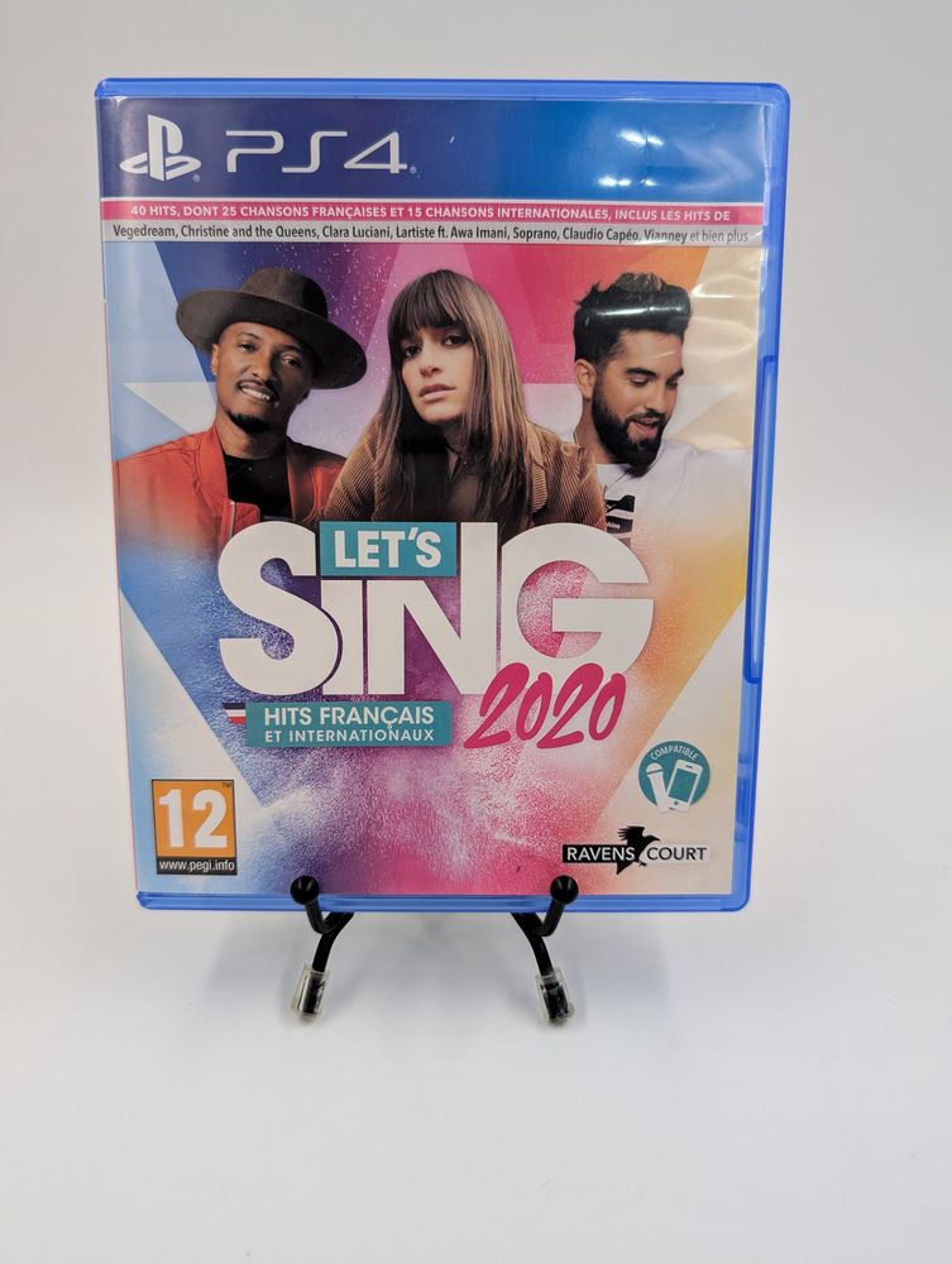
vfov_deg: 71.5
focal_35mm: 24
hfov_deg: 56.9
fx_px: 878
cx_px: 476
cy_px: 632
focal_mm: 6.9
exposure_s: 1/60.8
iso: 55
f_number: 1.68
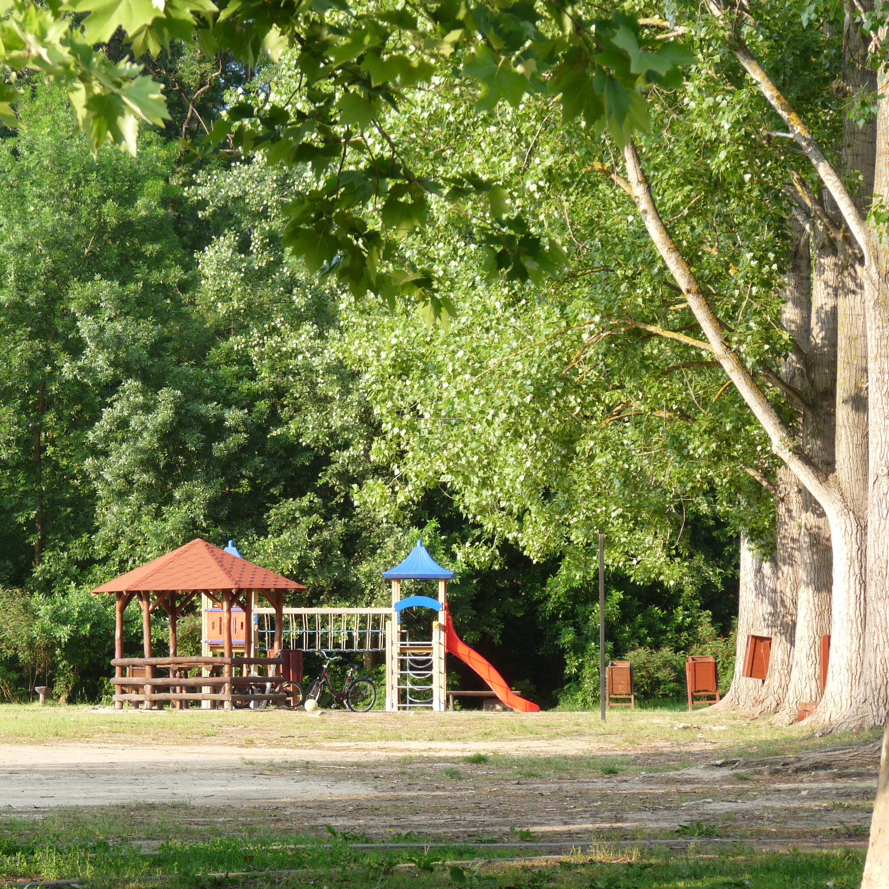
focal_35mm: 148
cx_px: 225
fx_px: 4300
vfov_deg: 11.8
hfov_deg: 11.8
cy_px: 396
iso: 100
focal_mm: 19.4
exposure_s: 1/125
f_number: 4
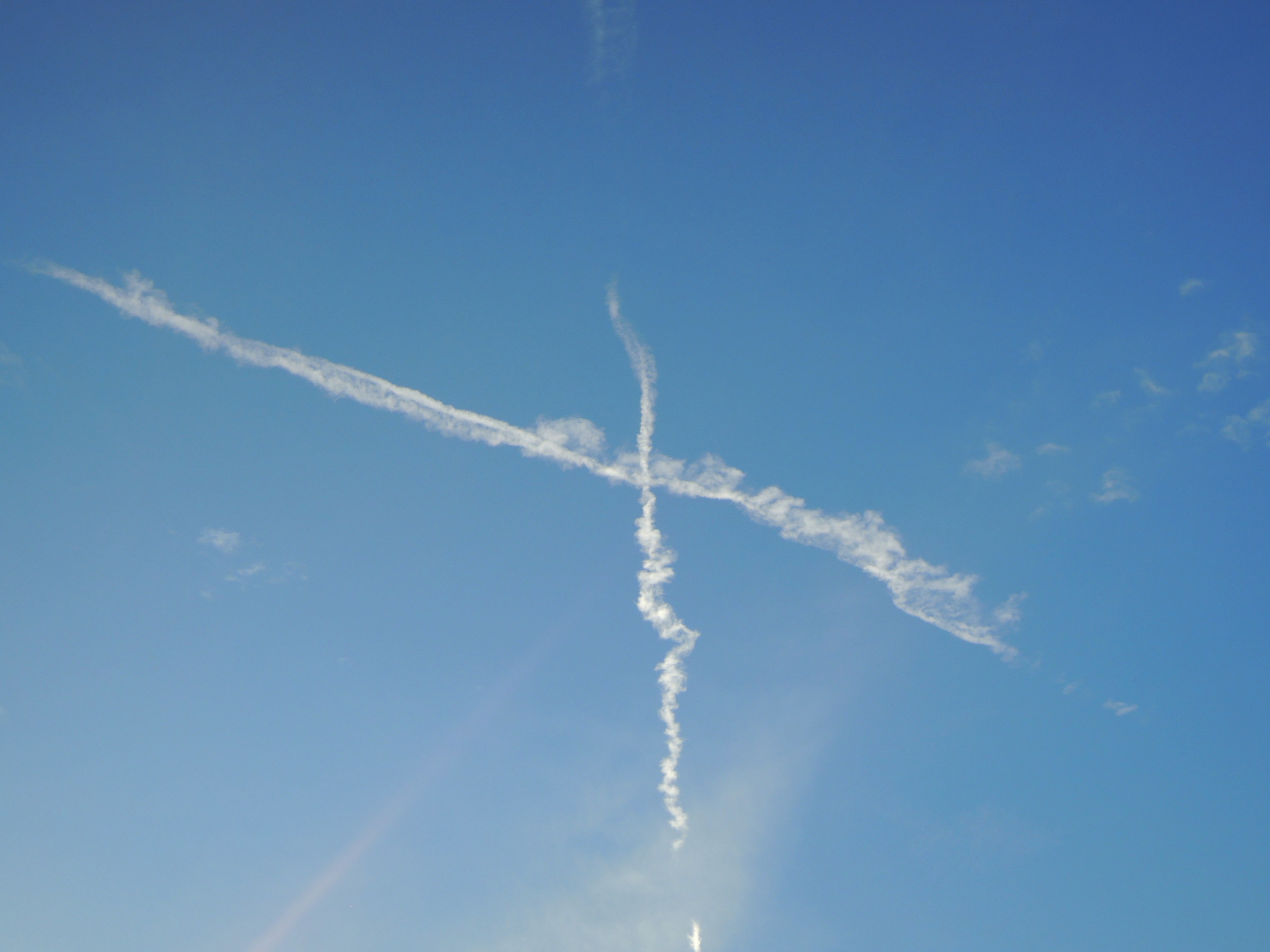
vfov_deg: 29.1
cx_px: 635
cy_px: 476
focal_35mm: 50
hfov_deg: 38.2
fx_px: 1834
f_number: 3.7
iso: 100
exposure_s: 1/1250
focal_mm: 9
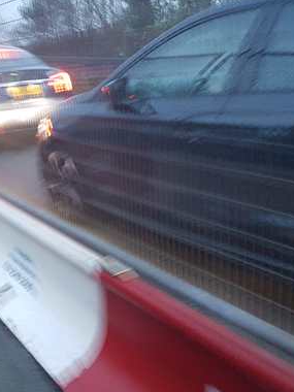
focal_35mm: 41
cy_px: 211
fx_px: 464
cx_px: 72
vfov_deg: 45.7
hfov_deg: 34.4
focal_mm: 4.2
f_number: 1.7
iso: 200
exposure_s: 1/17
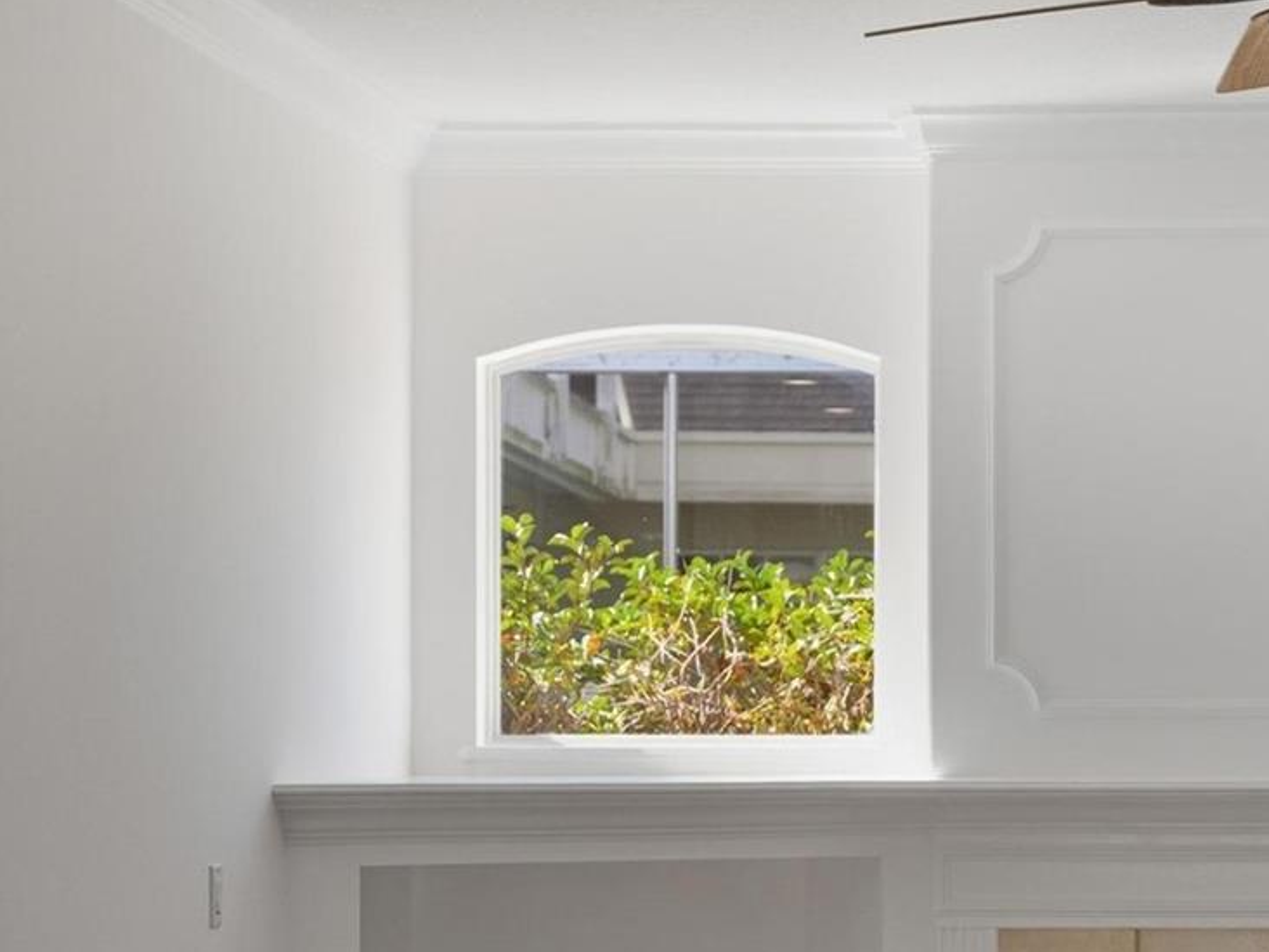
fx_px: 3814
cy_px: 750
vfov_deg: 14.2
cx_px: 1220
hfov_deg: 18.5
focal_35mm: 104
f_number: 3.5
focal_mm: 49.5
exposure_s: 1/100
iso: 80
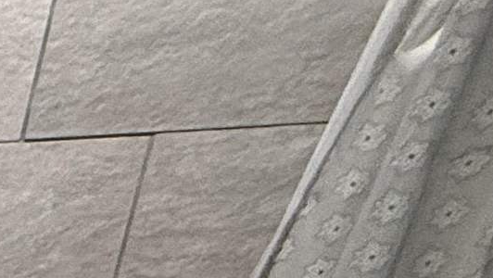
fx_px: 1151
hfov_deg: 12.9
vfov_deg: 11.1
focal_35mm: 88
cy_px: 708
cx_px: -857
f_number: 2.2
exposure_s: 1/60
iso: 320
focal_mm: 2.22
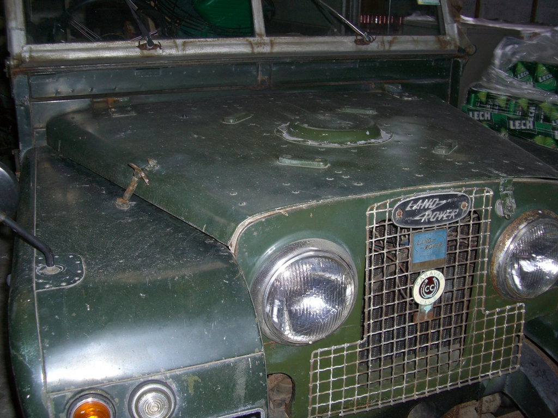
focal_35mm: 38
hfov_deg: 49.0
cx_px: 279
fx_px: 613
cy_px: 209
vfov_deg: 37.7
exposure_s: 1/60
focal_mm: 7.9
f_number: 2.8
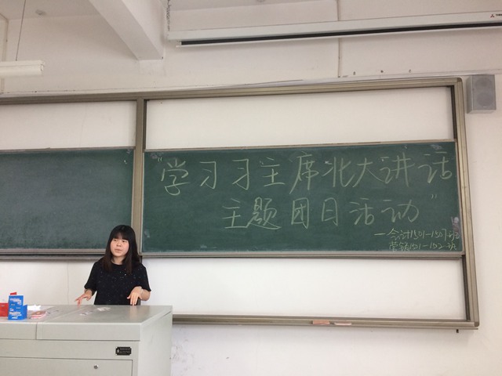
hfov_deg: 61.7
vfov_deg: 48.2
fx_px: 421
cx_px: 251
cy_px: 188
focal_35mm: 29
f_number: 2.2
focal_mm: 4.15
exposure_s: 1/33
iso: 64
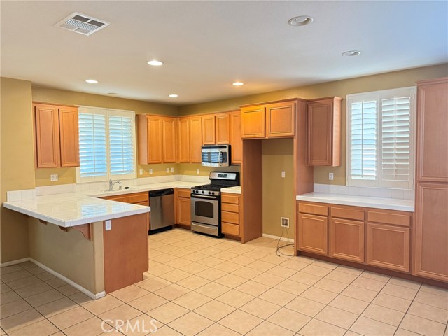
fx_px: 311
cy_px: 168
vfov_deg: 56.8
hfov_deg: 71.6
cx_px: 224
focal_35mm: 24
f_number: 1.78
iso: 640
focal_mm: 6.76
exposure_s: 1/60
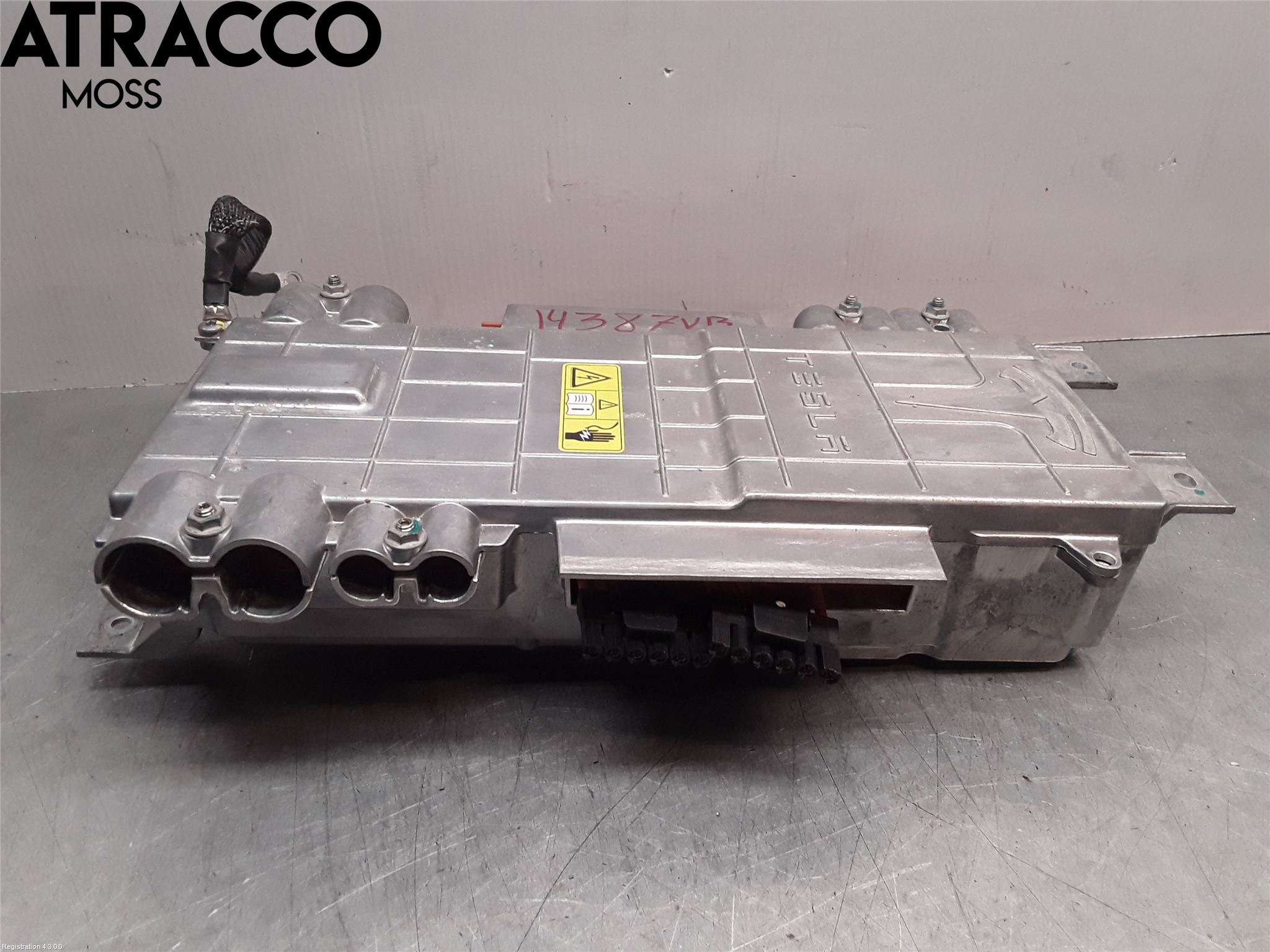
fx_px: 1027
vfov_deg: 49.7
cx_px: 635
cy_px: 476
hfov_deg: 63.4
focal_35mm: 28
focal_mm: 2.91
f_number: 1.9
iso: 100
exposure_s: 1/134
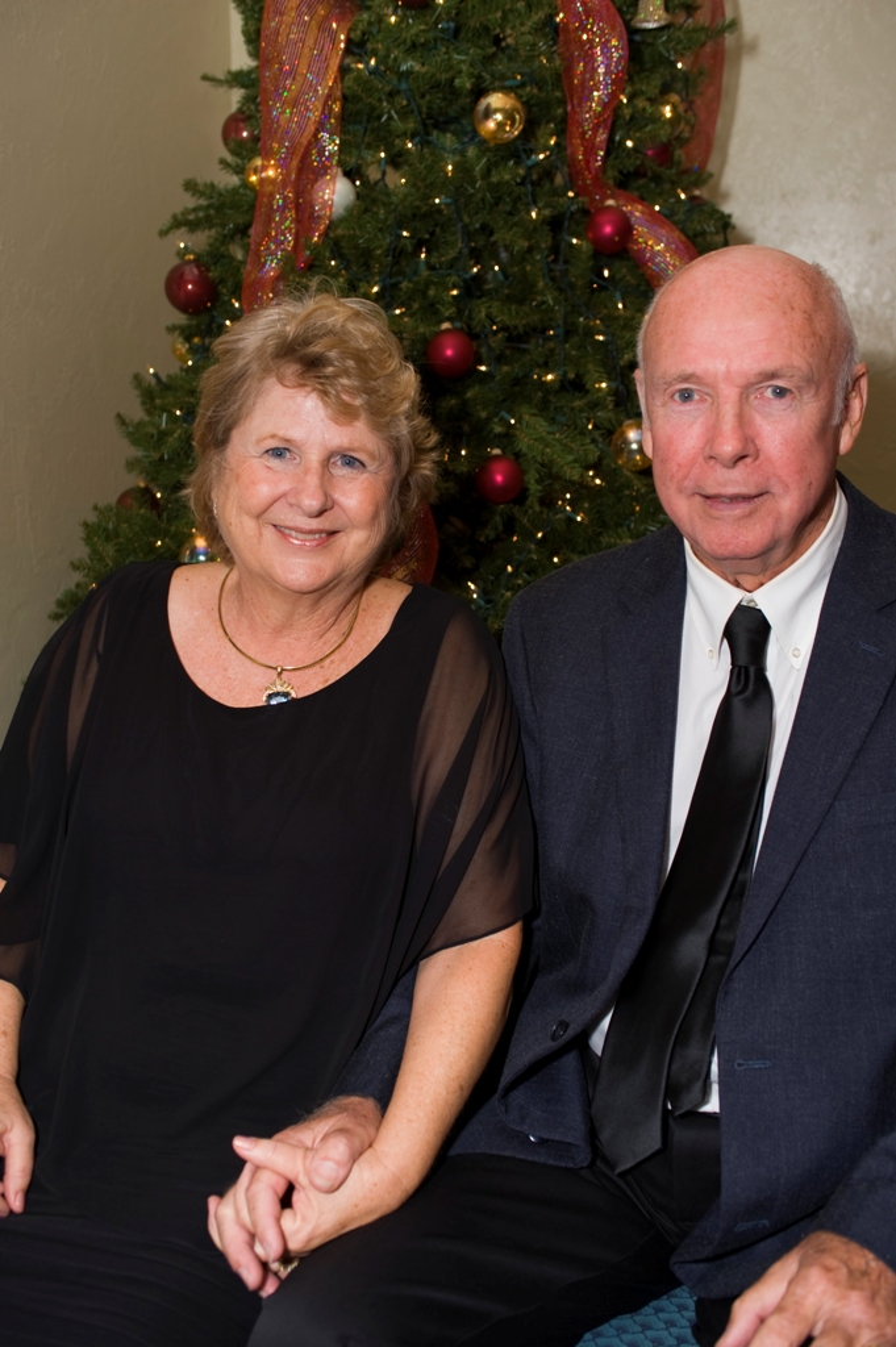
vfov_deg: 54.5
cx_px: 448
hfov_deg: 37.8
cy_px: 674
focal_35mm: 35
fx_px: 1309
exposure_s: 1/60
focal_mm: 35
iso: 200
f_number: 5
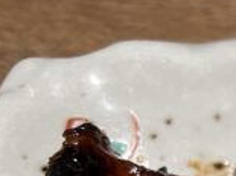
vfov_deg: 8.3
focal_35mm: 172
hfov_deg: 8.8
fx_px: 1172
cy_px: 300
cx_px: 772
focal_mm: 5.7
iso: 64
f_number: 1.5
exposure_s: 1/120
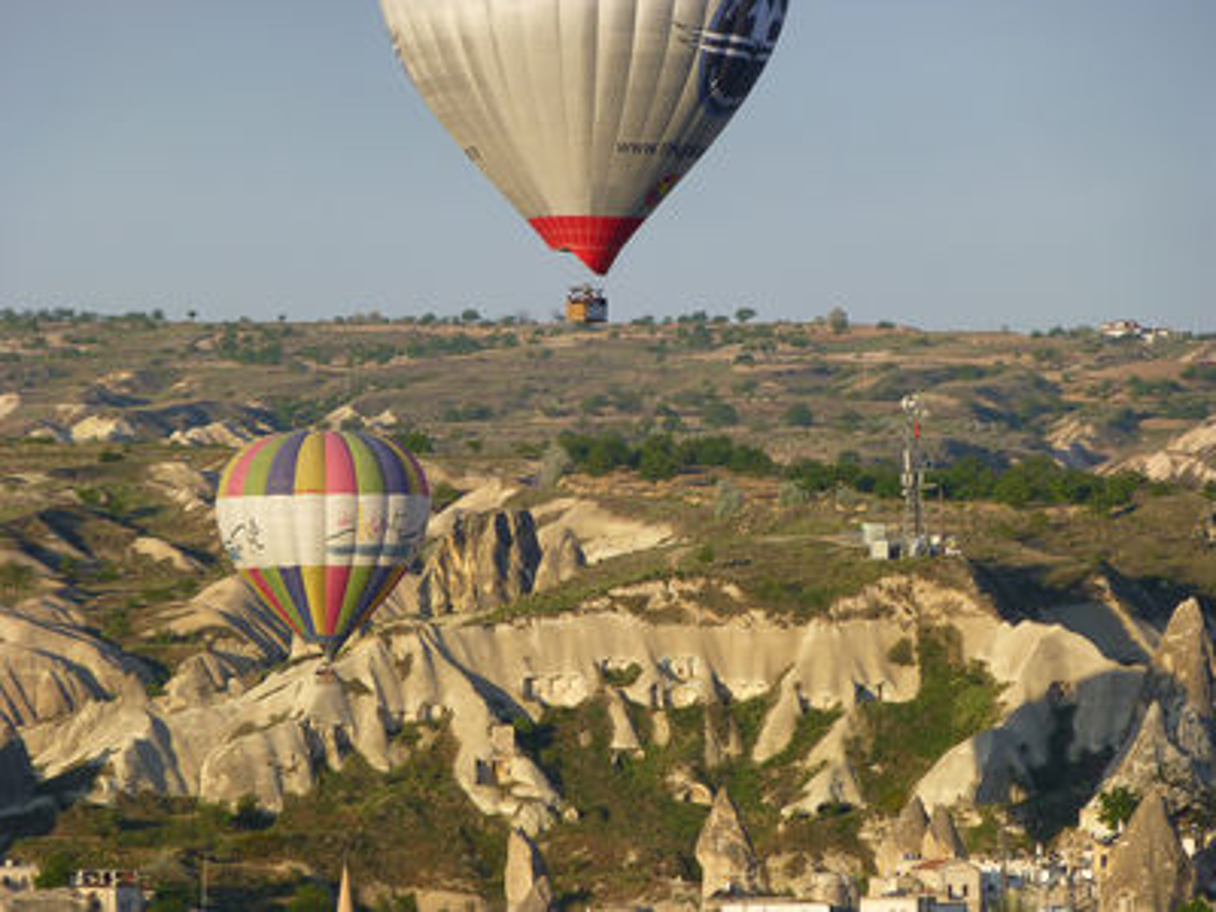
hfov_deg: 6.9
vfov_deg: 5.1
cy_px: 456
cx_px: 608
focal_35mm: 289
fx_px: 10152
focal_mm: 51.5
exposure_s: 1/250
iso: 100
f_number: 5.9
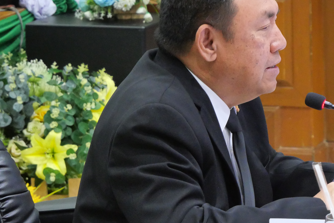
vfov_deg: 5.8
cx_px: 201
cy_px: 109
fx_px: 2191
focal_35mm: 236
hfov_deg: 8.7
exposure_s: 1/50
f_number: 5.6
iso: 3200
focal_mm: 60
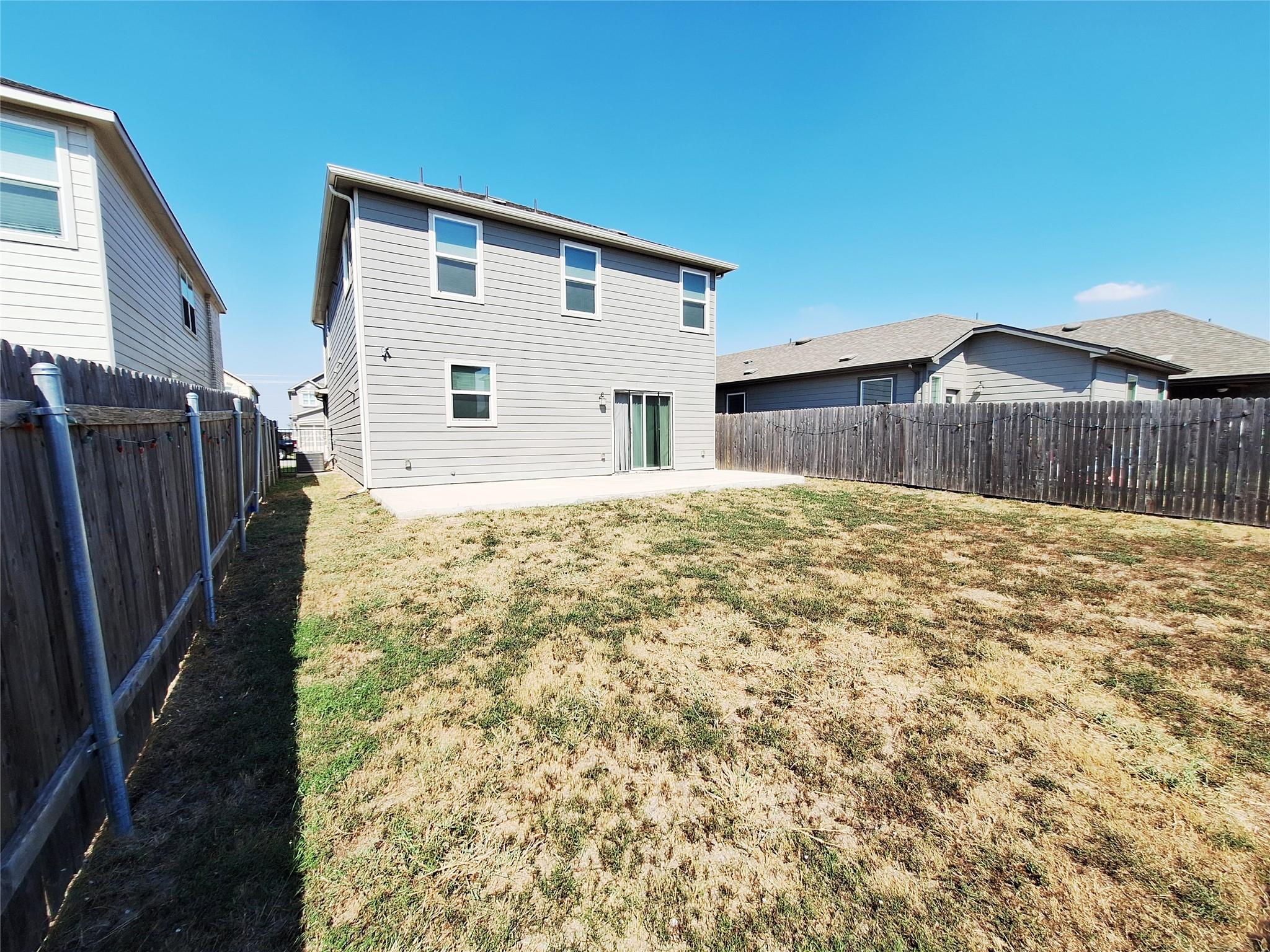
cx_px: 635
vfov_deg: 89.9
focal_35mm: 13
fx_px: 477
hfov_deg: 106.2
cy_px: 476
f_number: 2.2
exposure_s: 1/1233
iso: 40
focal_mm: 1.74
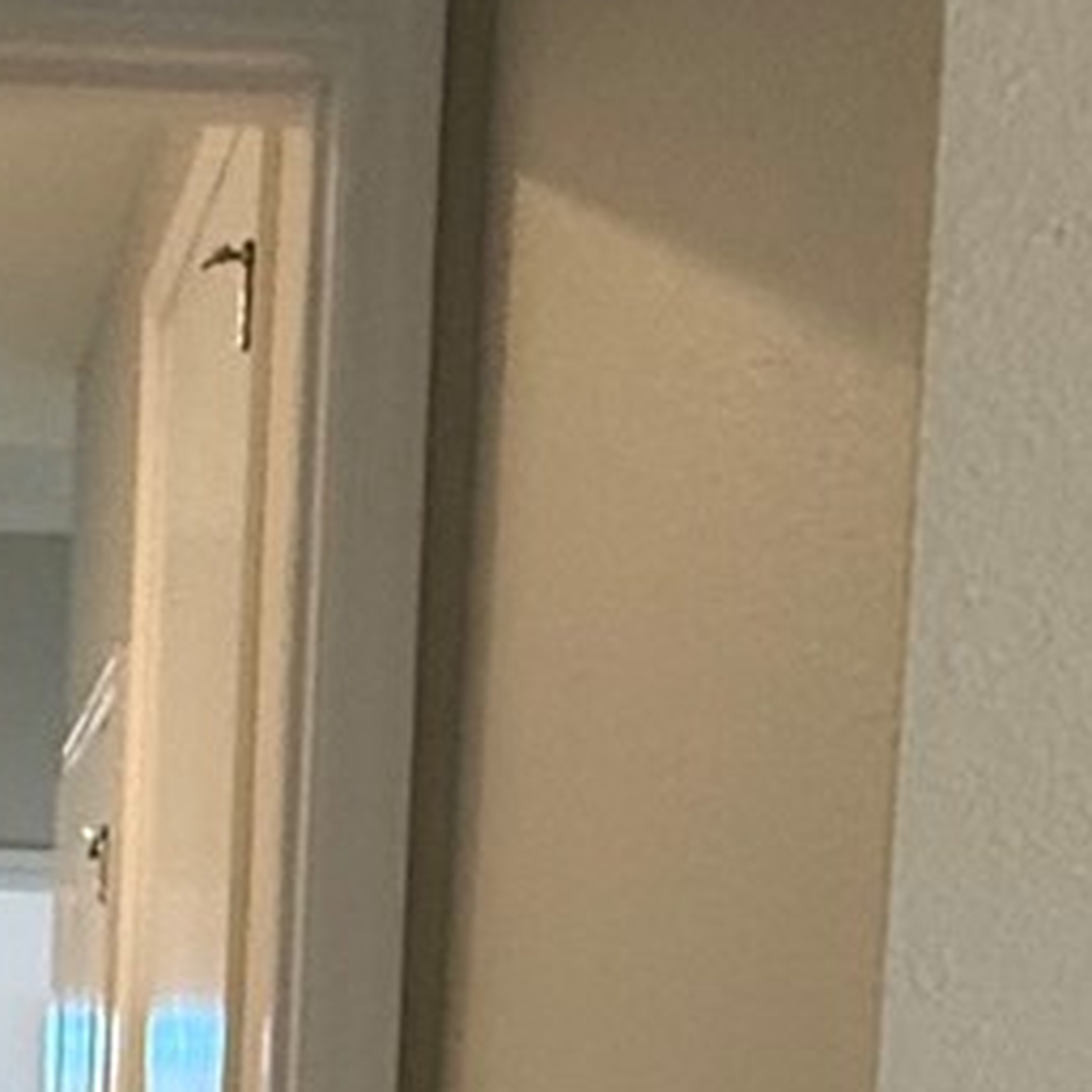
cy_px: 1491
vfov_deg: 20.2
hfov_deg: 21.3
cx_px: -127
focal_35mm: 77
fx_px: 2748
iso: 500
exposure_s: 1/120
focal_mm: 2.22
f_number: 2.2
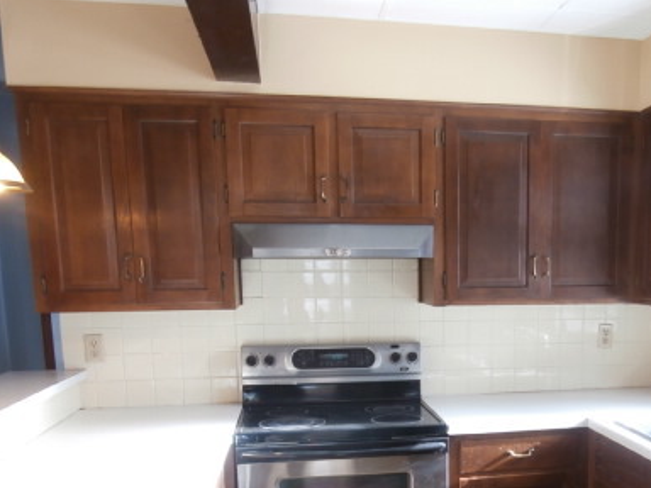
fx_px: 752
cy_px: 393
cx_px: 459
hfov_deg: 45.7
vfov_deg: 34.8
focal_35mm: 40
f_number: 3
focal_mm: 4.2
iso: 100
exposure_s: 1/30
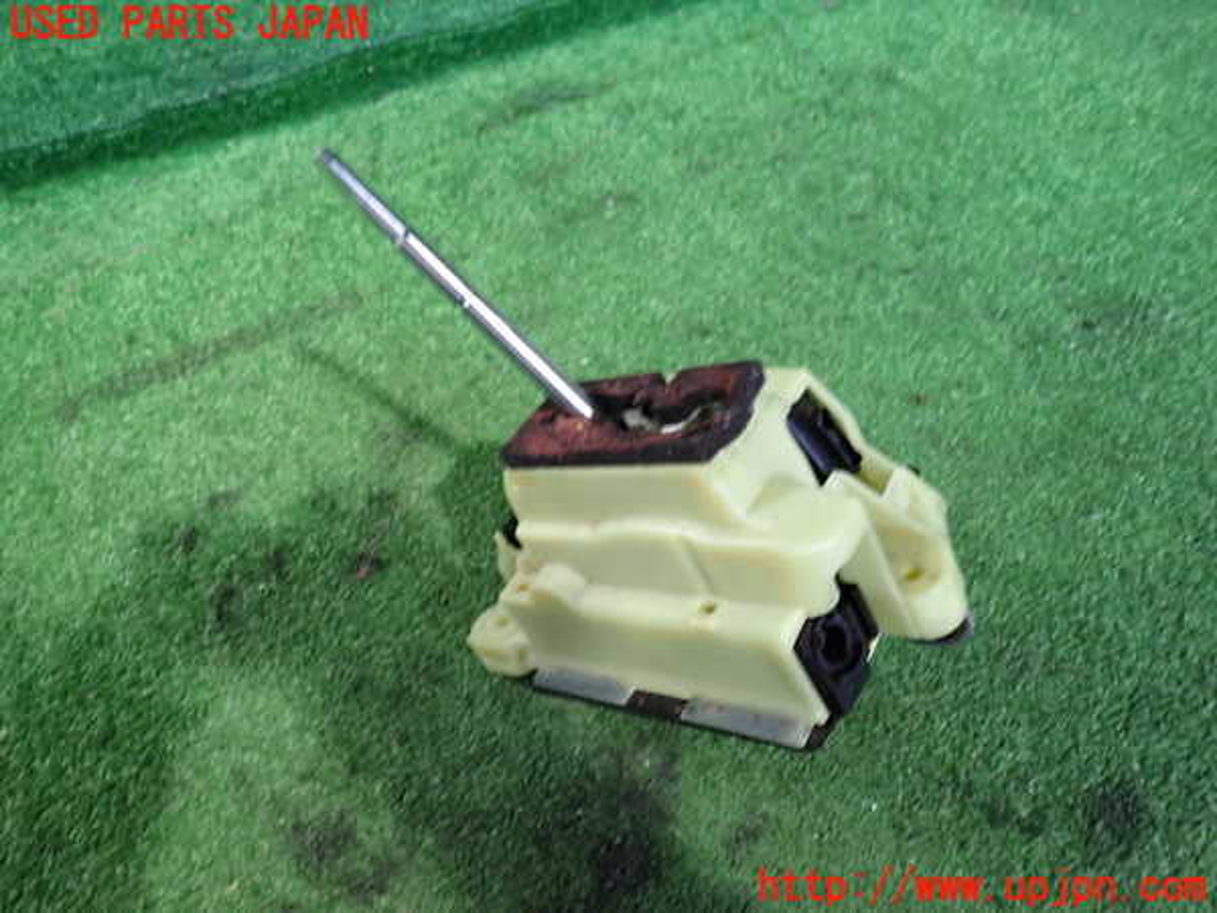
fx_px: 879
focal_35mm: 25
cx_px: 608
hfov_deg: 69.4
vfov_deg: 54.9
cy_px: 456
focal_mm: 4.5
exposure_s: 1/30
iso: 320
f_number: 2
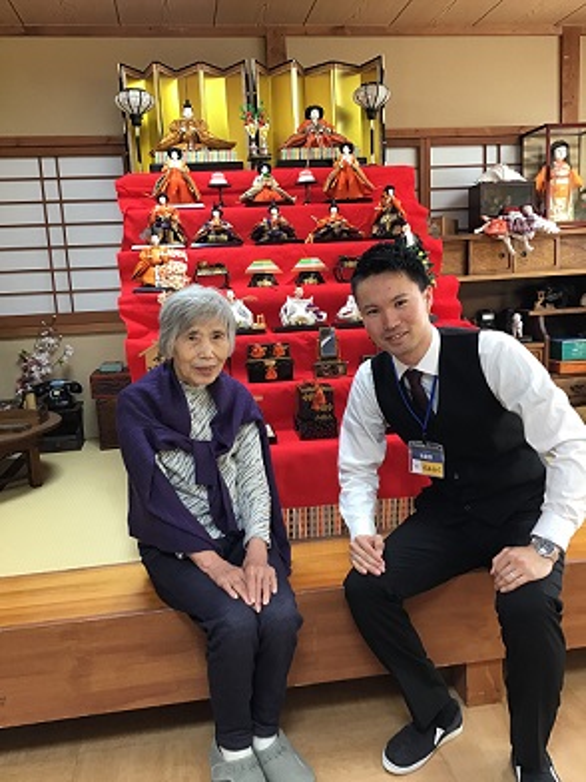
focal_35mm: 31
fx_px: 700
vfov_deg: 58.4
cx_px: 293
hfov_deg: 45.4
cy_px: 391
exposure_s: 1/30
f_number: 2.4
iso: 50
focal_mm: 3.3
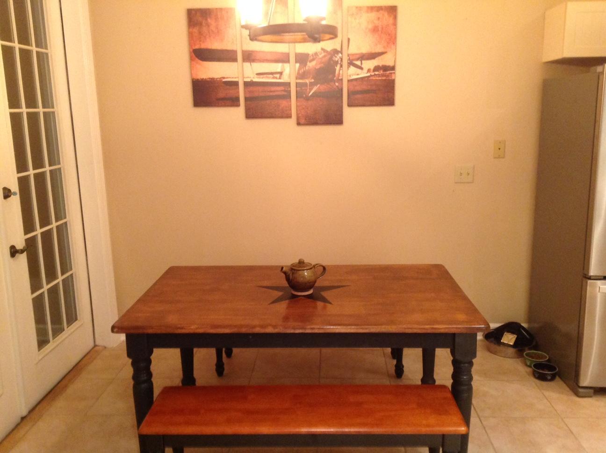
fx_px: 612
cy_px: 226
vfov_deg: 40.6
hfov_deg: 52.7
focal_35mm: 35
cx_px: 303
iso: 250
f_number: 2.4
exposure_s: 1/15
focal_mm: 4.28
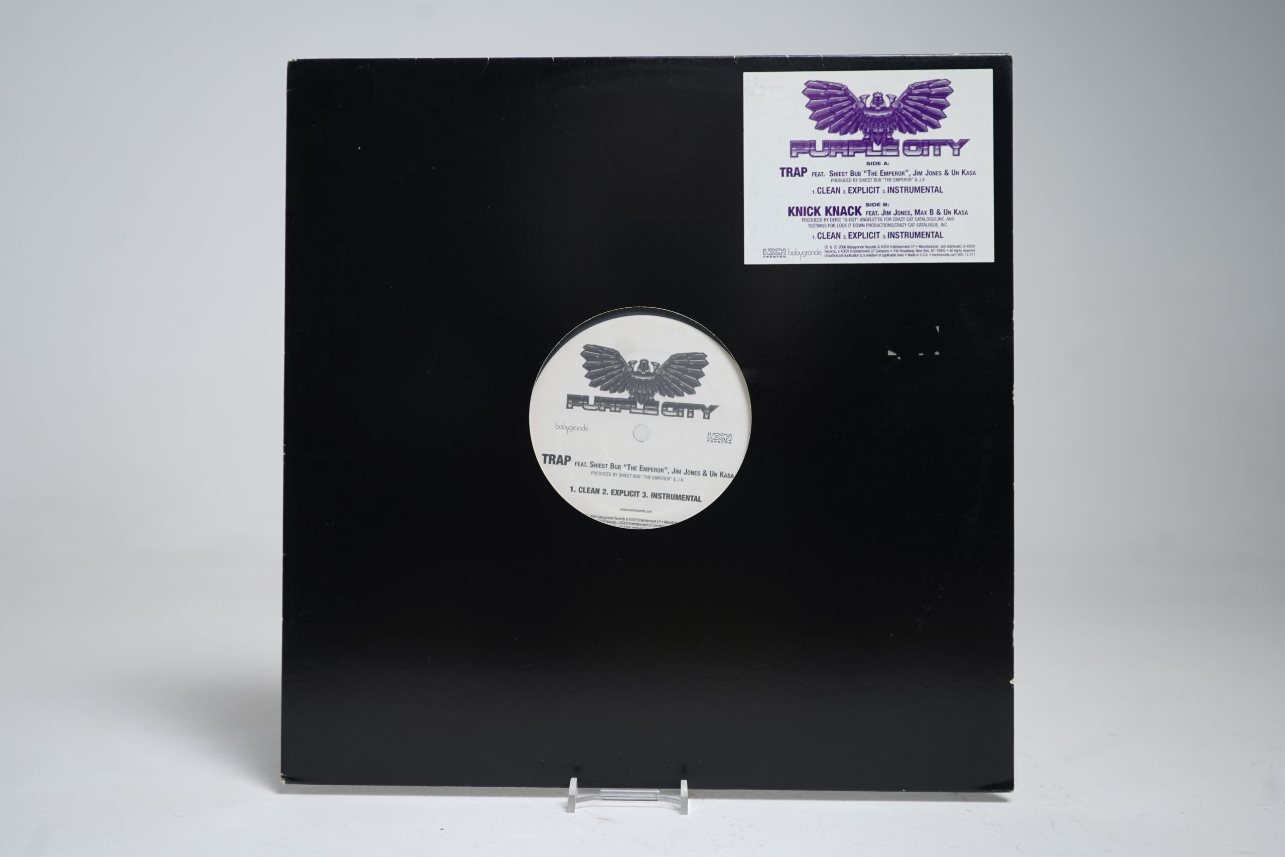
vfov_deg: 40.0
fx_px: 1178
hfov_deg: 57.2
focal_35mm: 33
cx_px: 642
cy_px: 428
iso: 64
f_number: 5
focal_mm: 33
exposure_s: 1/6
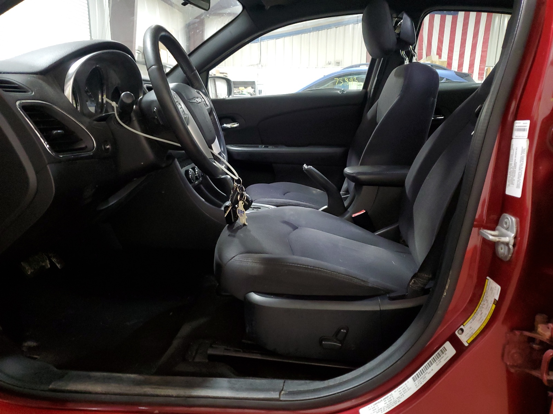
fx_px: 415
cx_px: 276
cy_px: 207
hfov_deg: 67.3
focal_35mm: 26
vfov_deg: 53.1
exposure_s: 1/17
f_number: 1.5
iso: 297
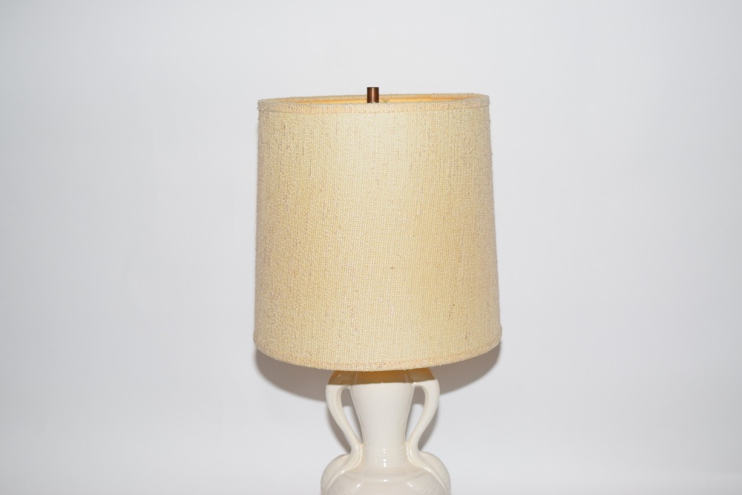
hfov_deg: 36.9
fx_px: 1113
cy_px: 248
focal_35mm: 54
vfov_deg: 25.1
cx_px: 371
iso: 640
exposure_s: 1/100
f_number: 5
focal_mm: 36
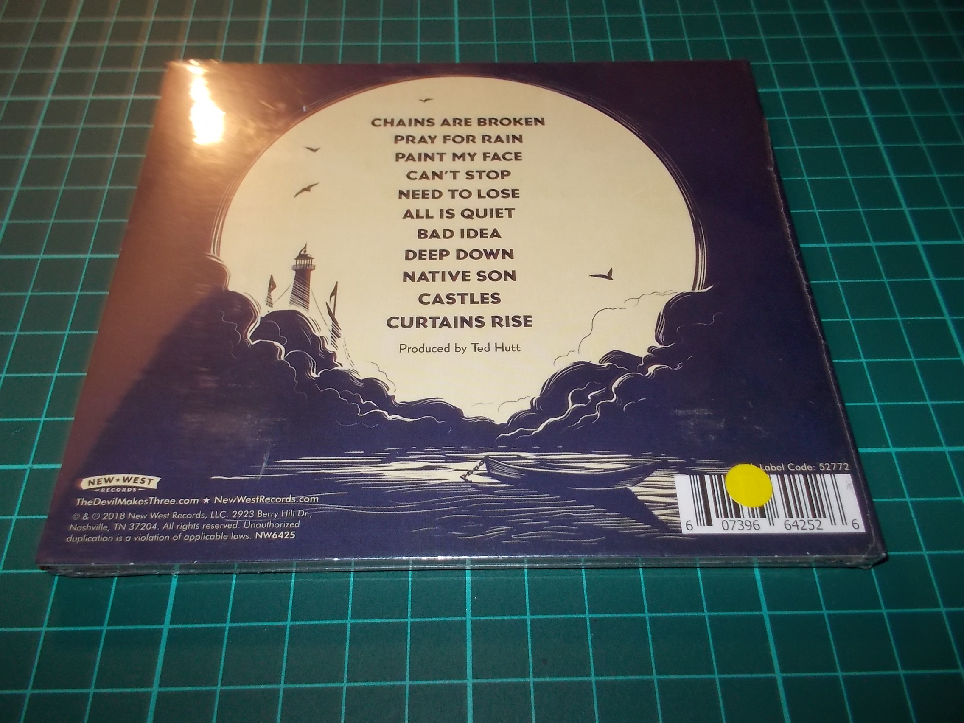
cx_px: 482
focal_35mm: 29
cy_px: 362
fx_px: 808
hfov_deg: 61.7
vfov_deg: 48.2
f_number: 3.3
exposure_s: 1/30
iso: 200
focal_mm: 4.1
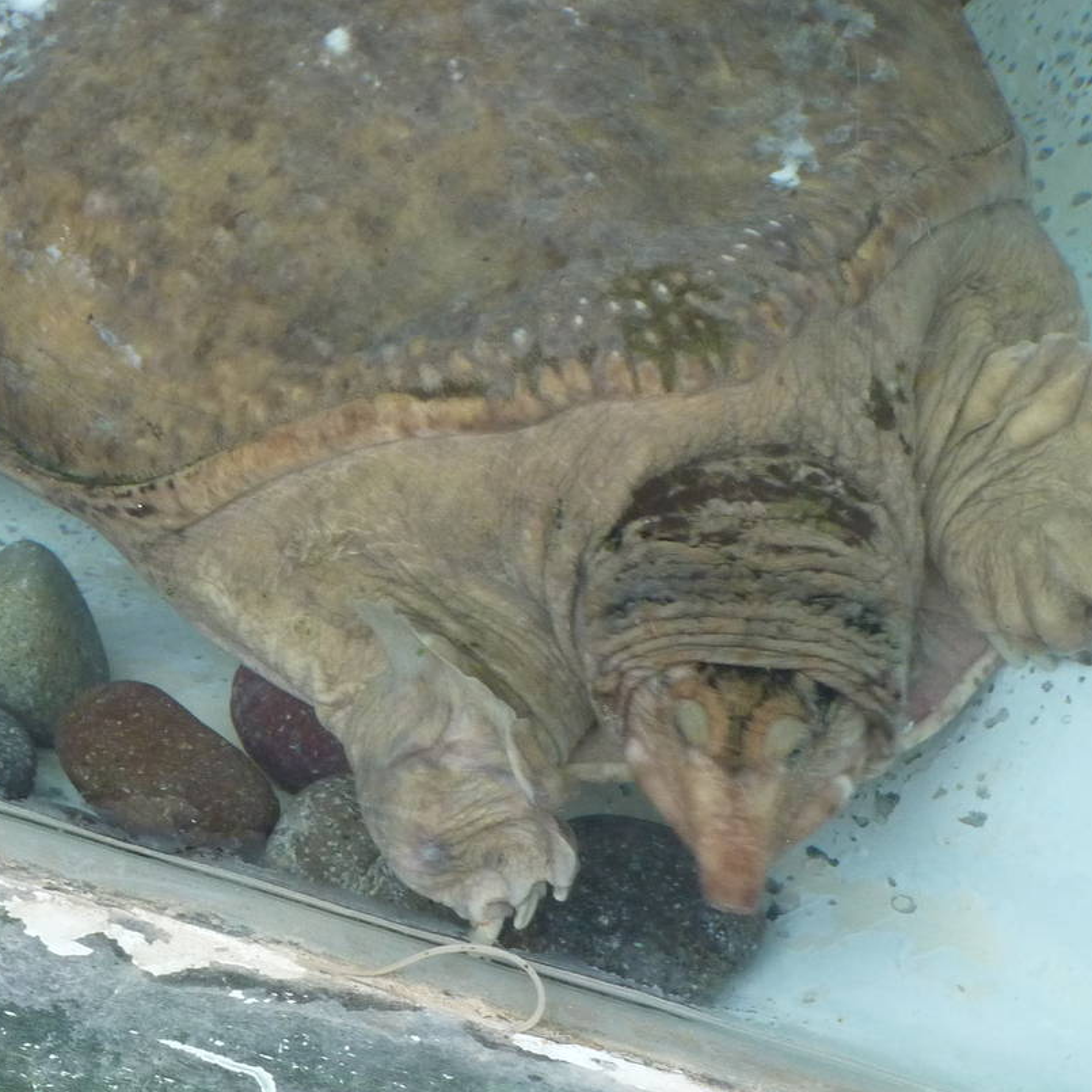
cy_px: 487
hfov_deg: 9.0
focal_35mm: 195
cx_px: 418
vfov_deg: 9.0
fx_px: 6960
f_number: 4.4
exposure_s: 1/50
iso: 250
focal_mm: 18.2
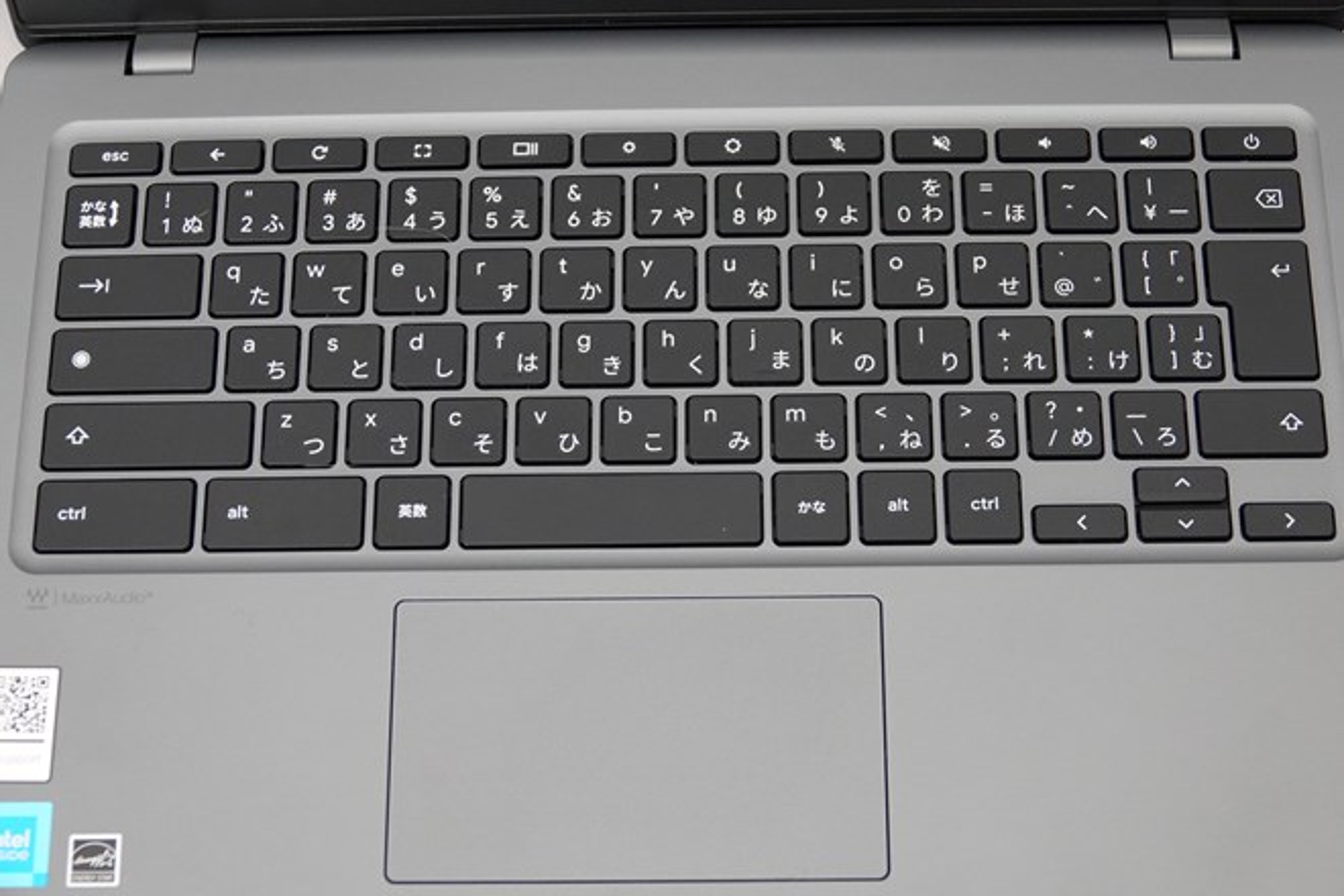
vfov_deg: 20.9
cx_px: 672
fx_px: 2426
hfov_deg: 31.0
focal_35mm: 65
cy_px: 448
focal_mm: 23.95
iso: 800
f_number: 3.5
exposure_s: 1/40
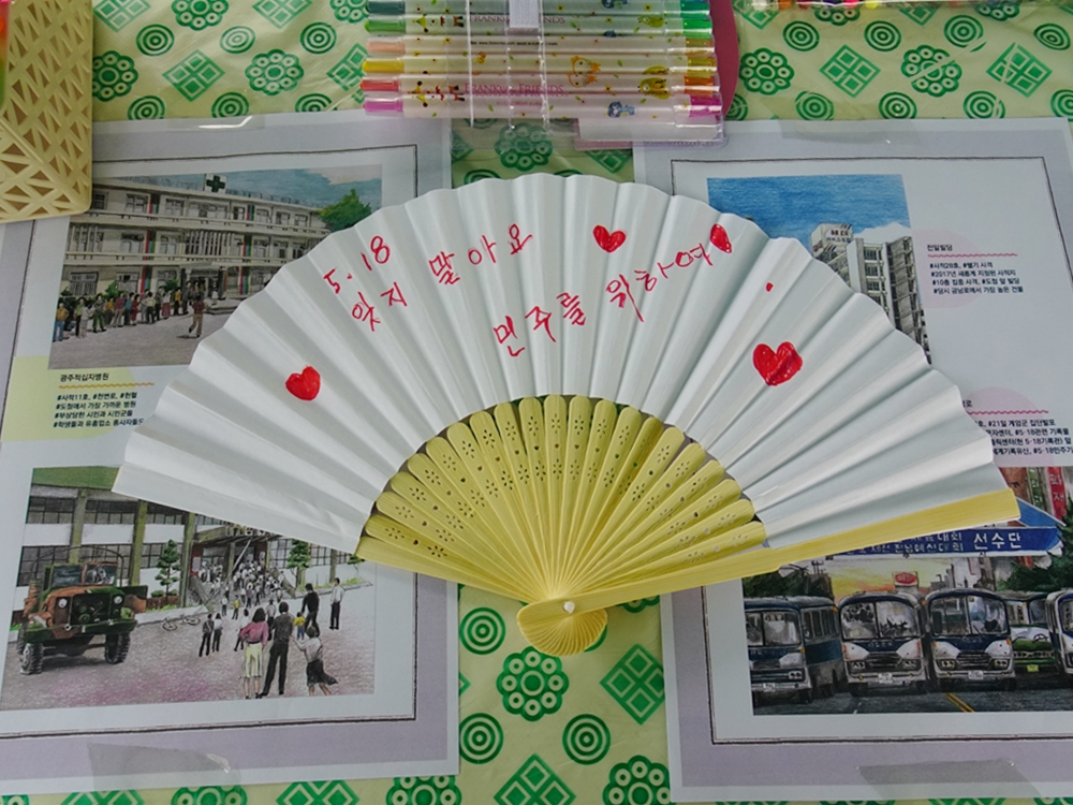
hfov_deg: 71.6
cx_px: 536
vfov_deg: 56.8
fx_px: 744
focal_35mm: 24
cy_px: 402
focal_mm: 4.25
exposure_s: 1/125
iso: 80
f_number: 3.5
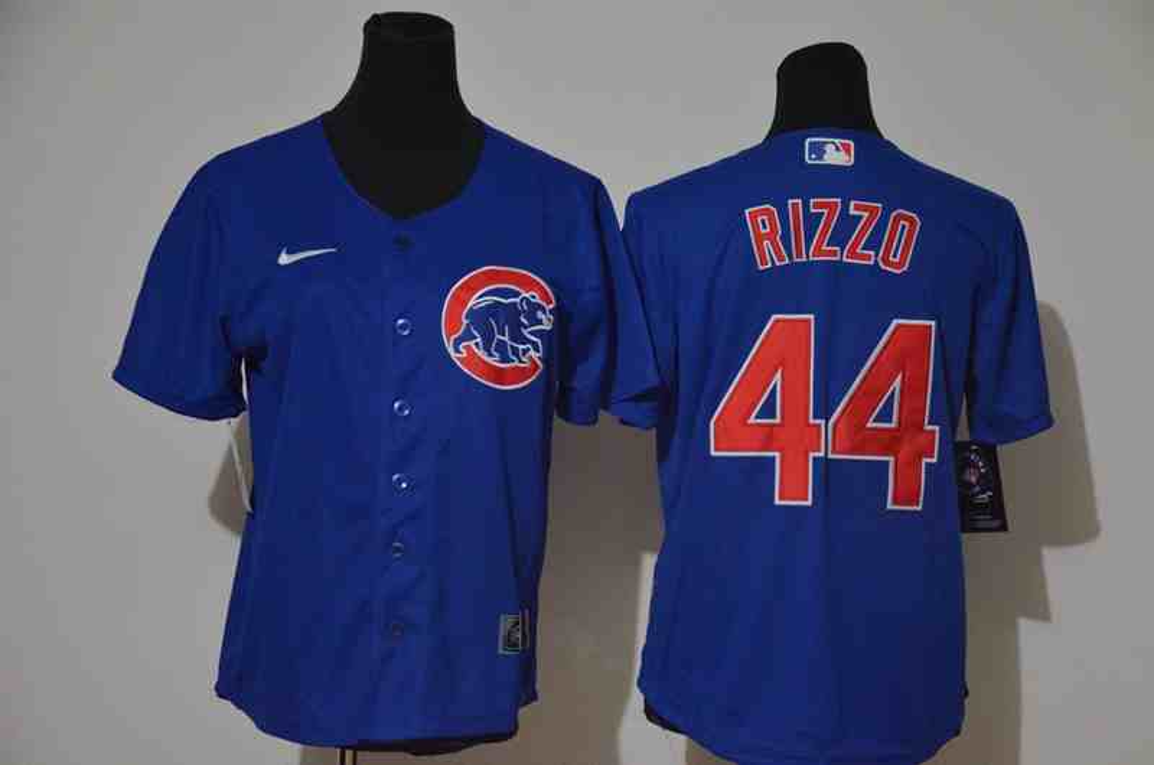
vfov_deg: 16.2
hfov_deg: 24.2
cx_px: 577
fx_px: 2687
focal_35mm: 84
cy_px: 382
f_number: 4.8
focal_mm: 56
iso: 4000
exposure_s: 1/20
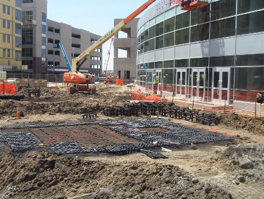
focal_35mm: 43
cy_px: 99
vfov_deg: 33.6
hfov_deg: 43.4
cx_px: 94
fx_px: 328
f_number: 8.8
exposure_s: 1/100
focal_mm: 5.7
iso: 64
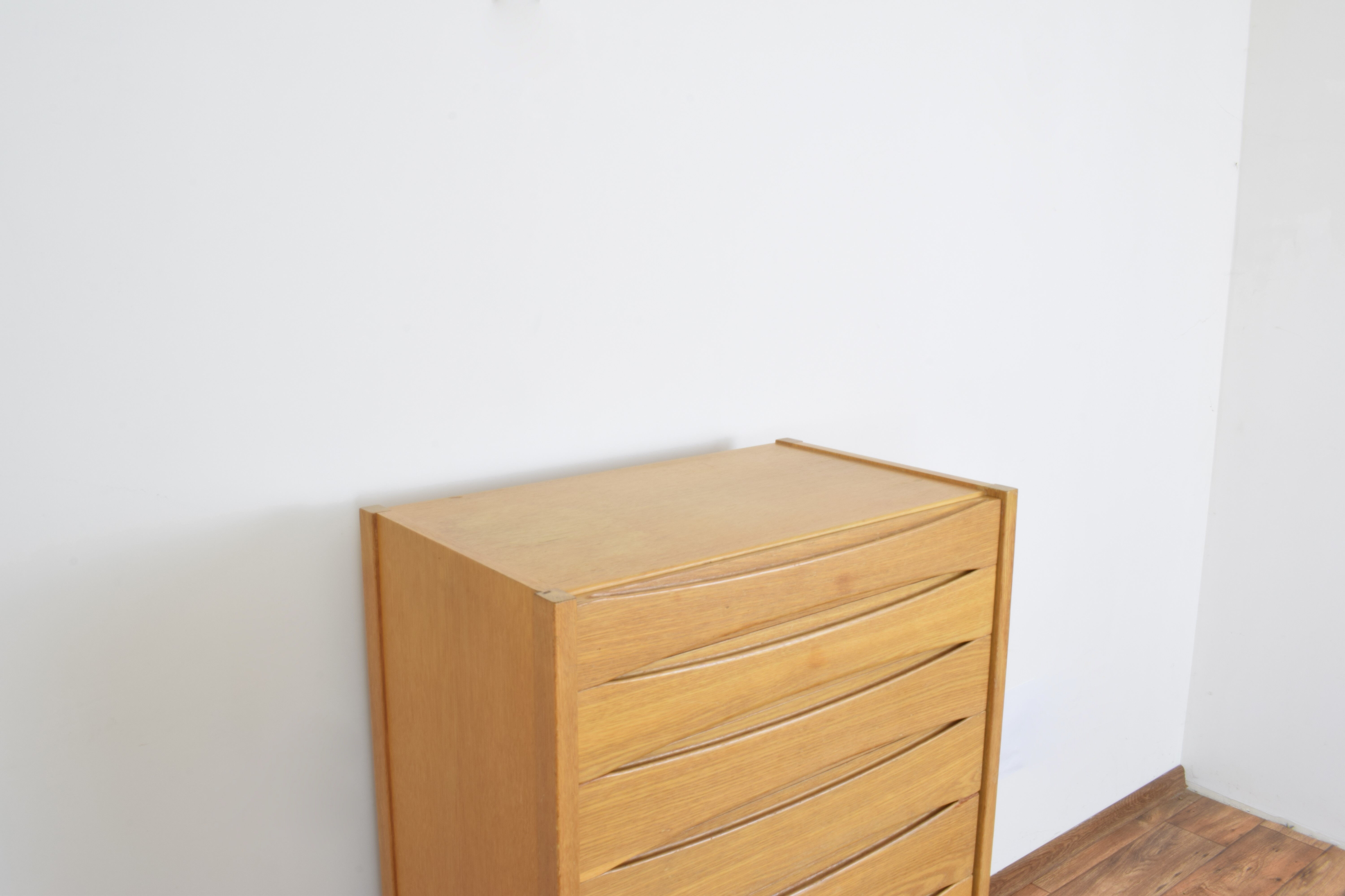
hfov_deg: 61.9
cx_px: 672
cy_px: 448
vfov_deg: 43.6
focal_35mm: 30
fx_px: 1121
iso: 100
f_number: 25
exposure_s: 4
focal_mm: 20
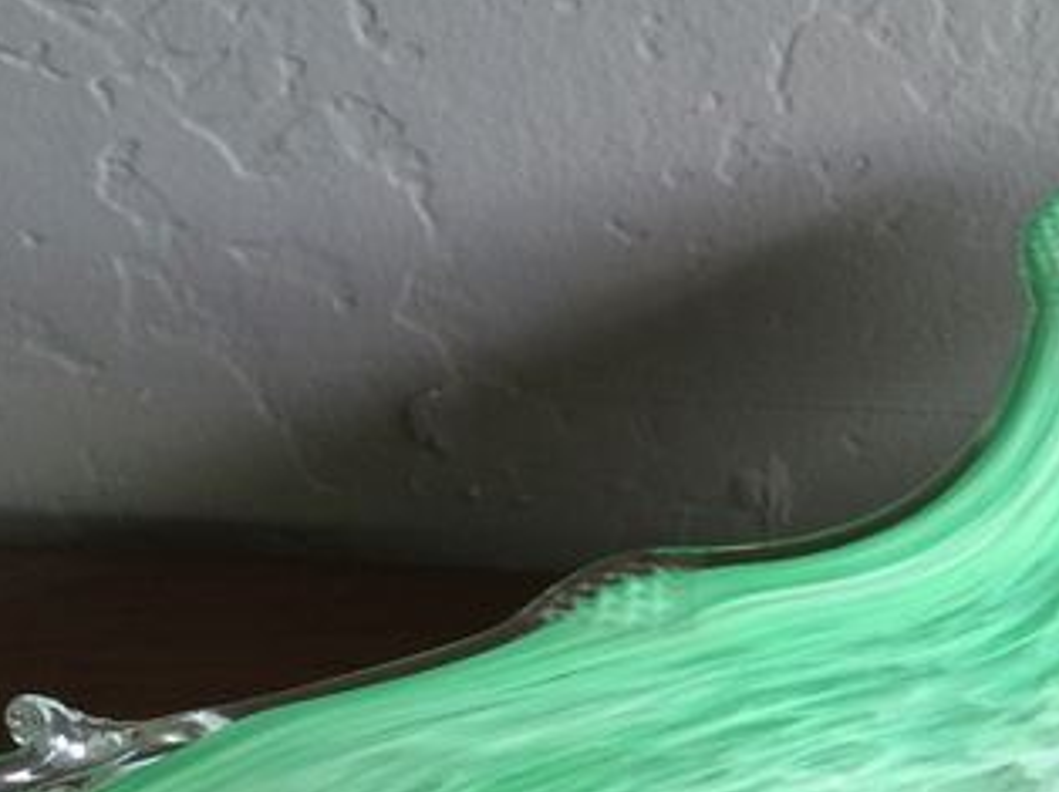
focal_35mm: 86
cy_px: 878
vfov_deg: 16.6
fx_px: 2629
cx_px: 1231
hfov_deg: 21.3
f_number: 2.2
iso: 80
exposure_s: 1/30
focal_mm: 4.12
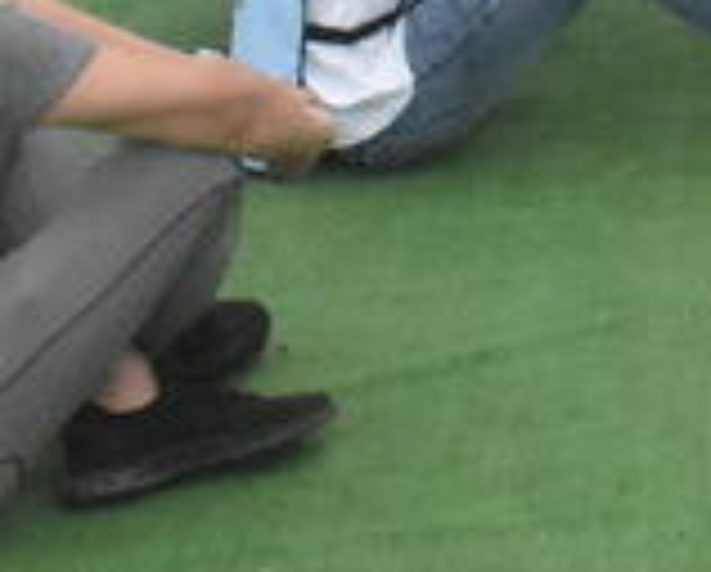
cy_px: -275
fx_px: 3373
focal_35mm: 160
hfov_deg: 10.4
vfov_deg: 9.4
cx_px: 1710
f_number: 11
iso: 6400
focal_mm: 18
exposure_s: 1/500
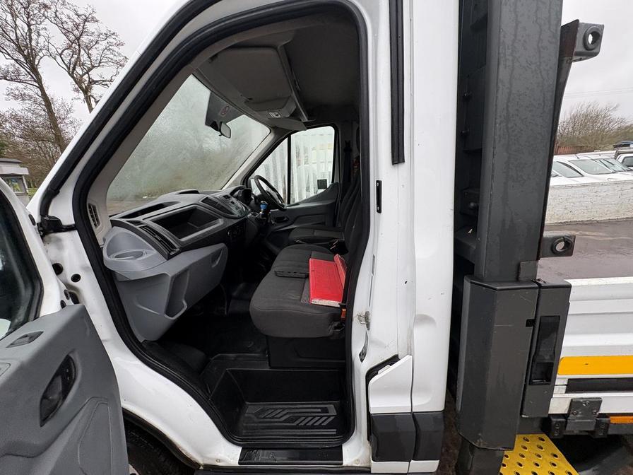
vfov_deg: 85.7
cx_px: 316
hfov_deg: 102.1
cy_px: 238
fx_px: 256
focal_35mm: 14
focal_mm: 2.22
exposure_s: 1/114
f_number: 2.2
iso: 40
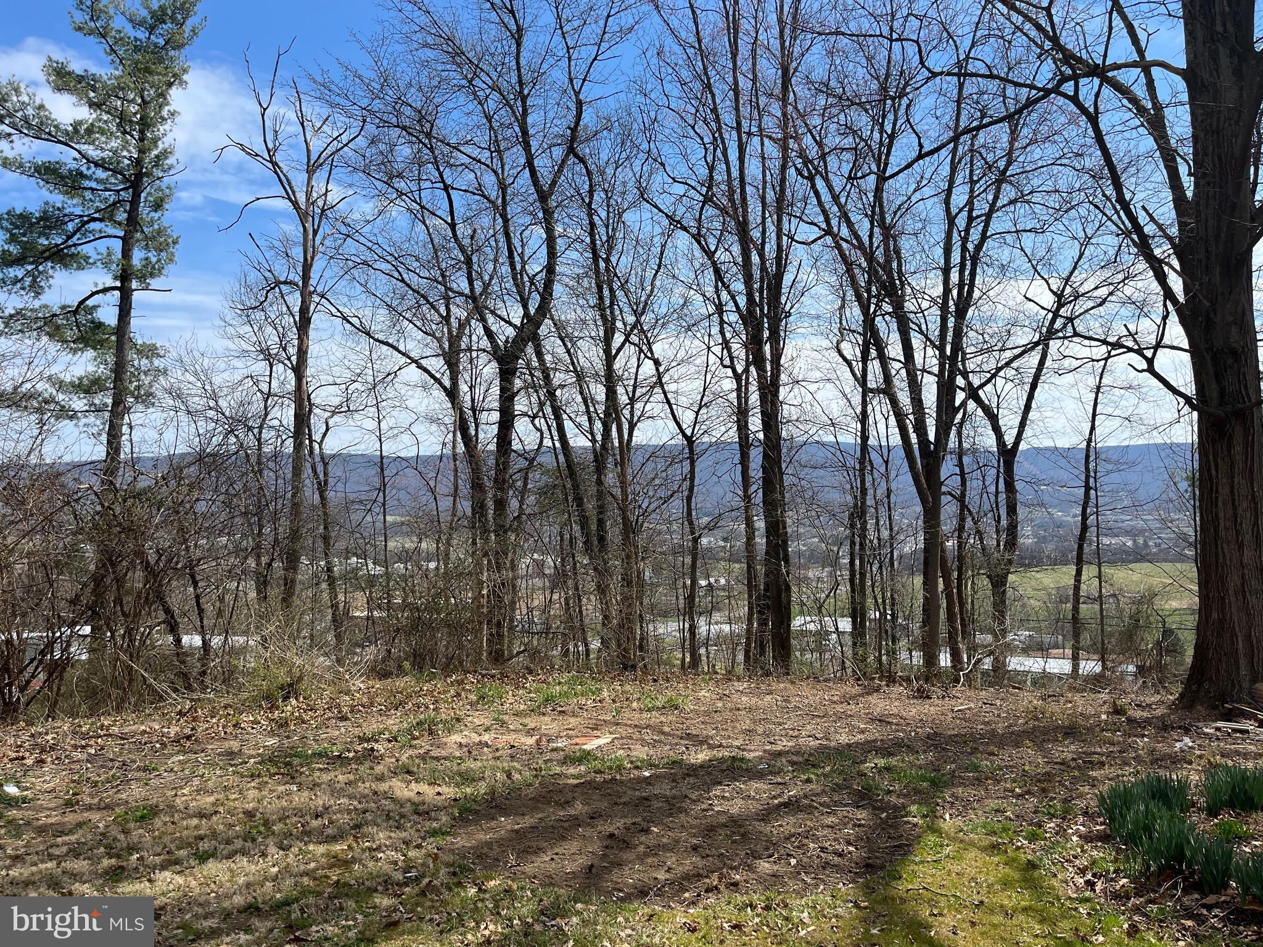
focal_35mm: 26
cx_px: 632
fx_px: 949
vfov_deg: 53.1
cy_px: 474
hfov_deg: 67.3
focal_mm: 5.1
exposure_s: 1/4149
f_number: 1.6
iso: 50
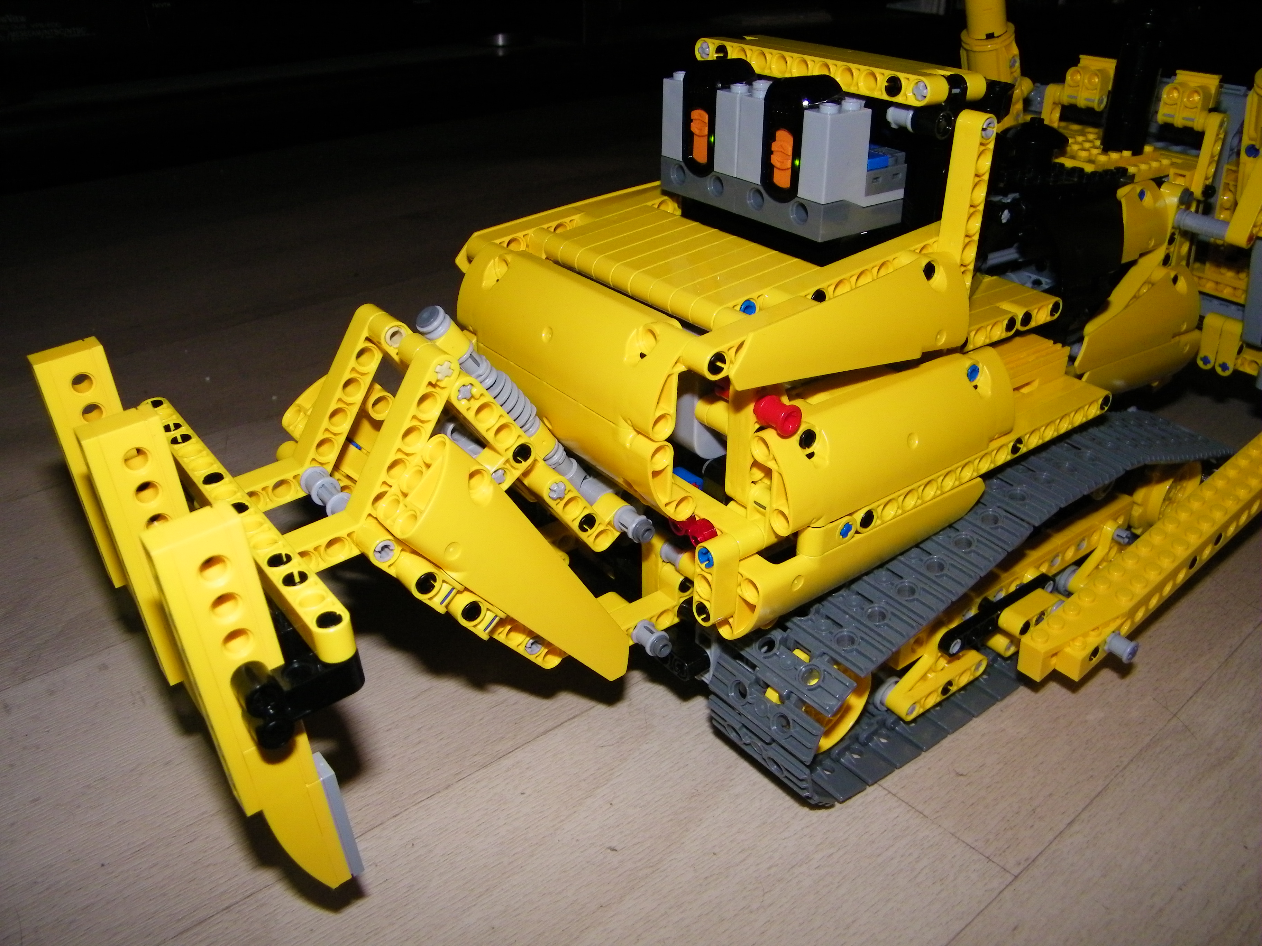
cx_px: 631
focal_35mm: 28
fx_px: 1021
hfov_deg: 63.4
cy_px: 473
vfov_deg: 49.7
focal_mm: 5
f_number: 3.5
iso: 200
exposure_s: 1/30
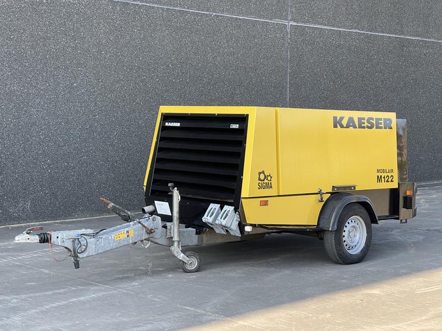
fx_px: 817
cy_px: 166
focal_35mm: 64
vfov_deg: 22.9
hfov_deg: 30.3
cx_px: 221
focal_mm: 7.5
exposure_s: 1/149
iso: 20
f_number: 2.2
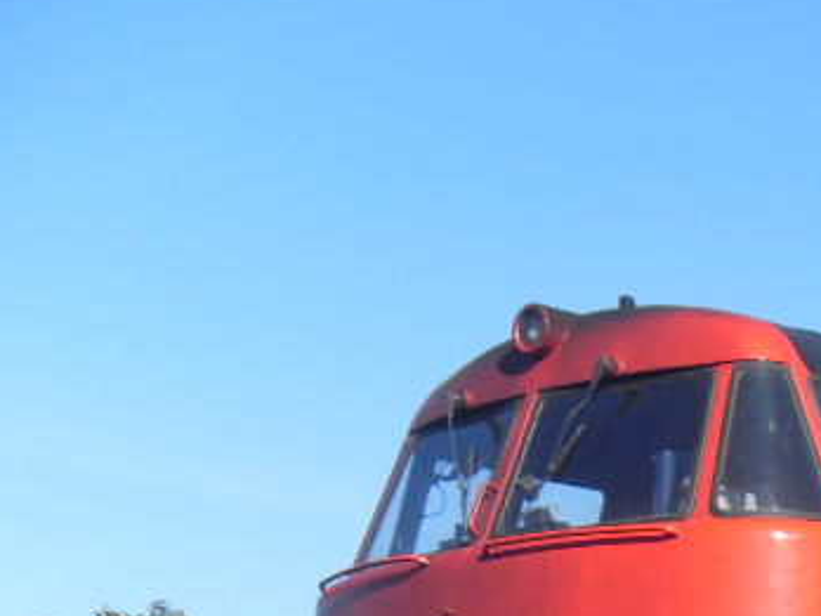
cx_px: 1109
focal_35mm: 100
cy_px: 852
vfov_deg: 14.1
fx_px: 2372
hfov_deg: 18.1
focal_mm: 6.3
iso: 80
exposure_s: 1/180
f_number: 7
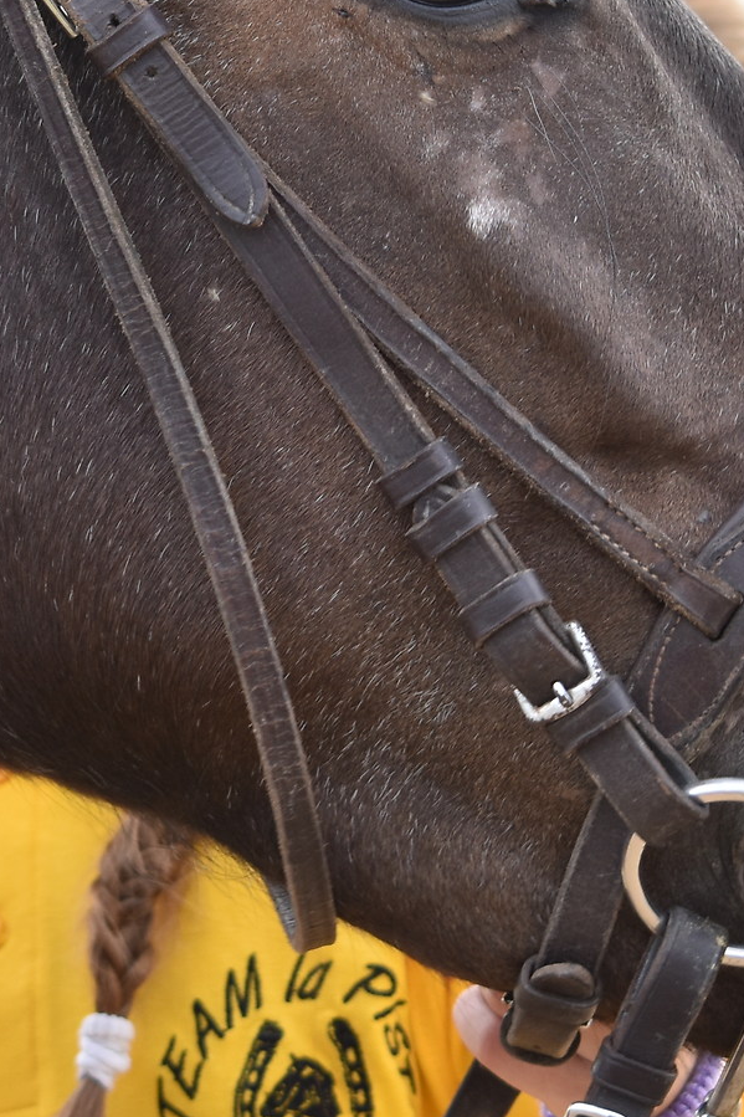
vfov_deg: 9.3
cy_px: 244
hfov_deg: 6.2
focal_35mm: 220
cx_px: 252
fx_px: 6832
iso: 200
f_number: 5.6
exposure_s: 1/320
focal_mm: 55
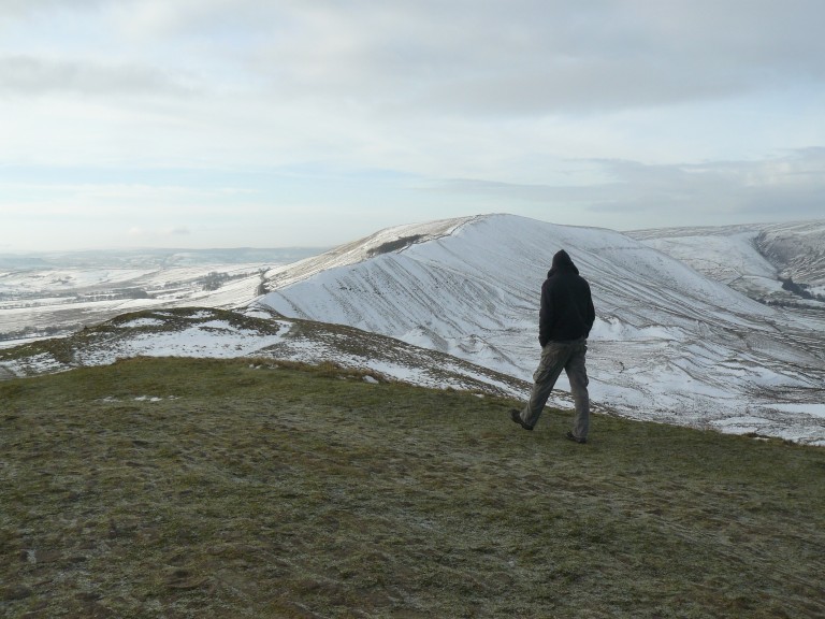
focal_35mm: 36
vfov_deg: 39.7
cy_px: 310
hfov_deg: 51.4
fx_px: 858
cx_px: 412
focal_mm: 6
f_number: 5.6
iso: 100
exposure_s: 1/250
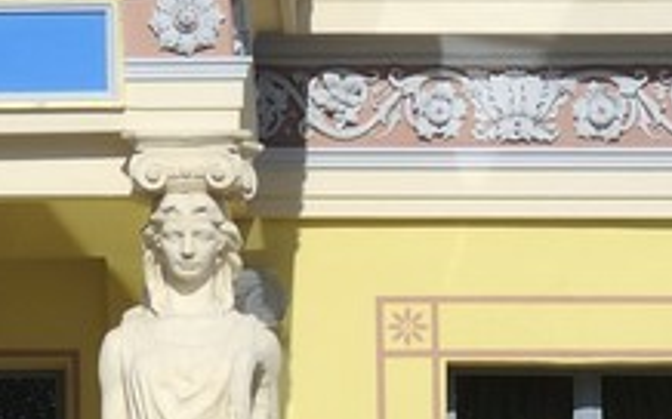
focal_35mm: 868
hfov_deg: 2.4
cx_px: -1449
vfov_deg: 1.5
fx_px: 15889
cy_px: -604
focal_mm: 116
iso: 200
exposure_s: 1/200
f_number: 14
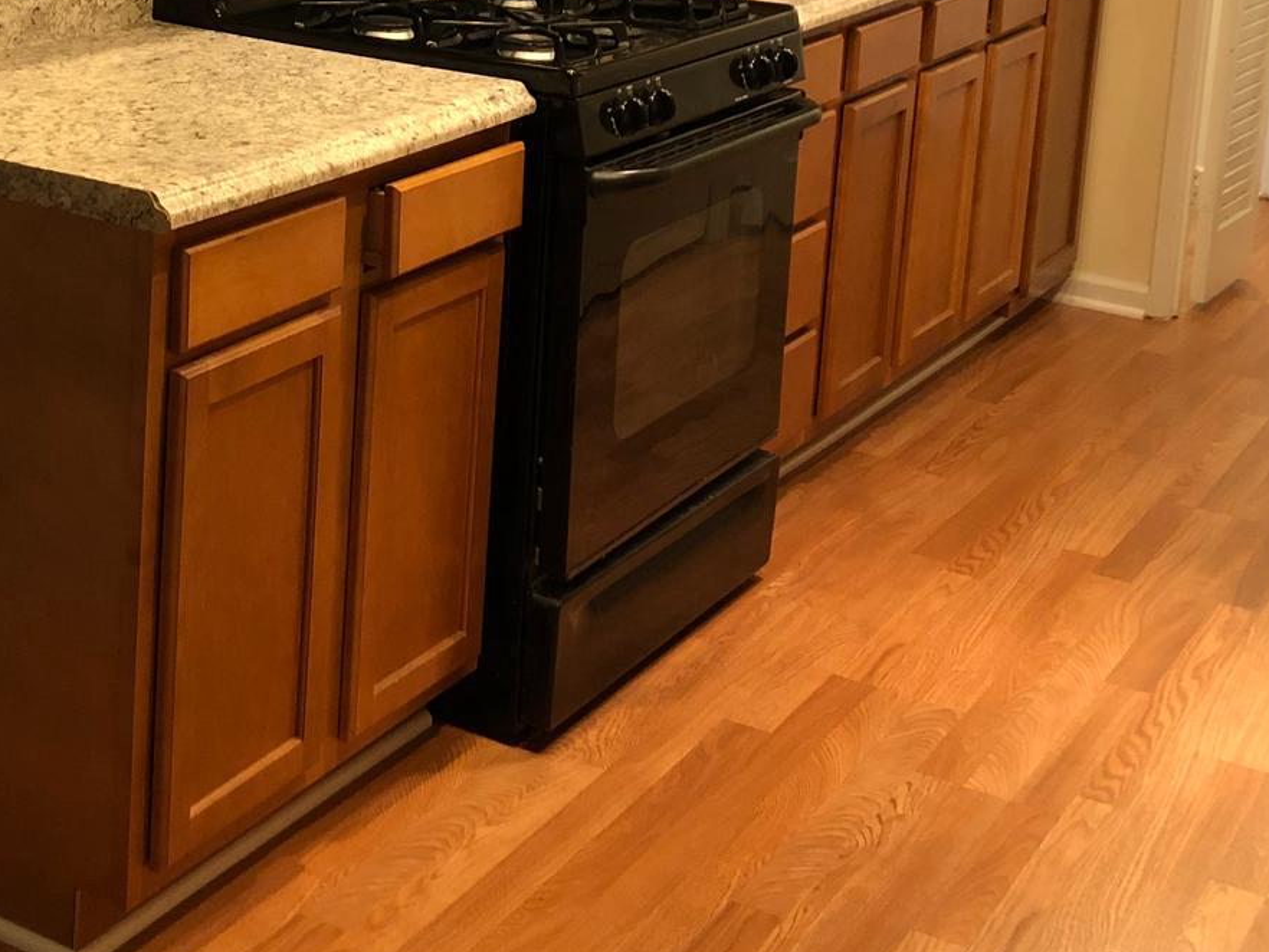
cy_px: 93
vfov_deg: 22.1
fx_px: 2384
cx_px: 315
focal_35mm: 65
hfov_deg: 29.3
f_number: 1.8
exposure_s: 1/15
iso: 80
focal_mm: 4
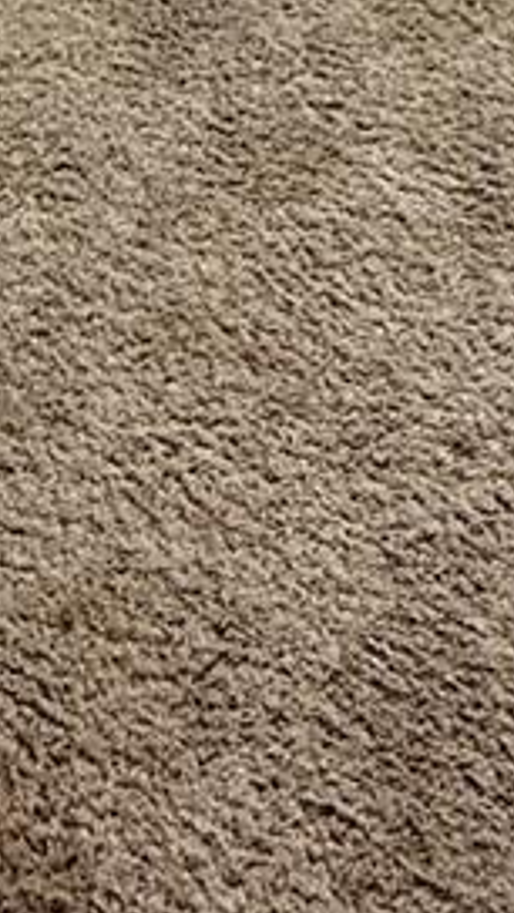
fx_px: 2084
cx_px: -134
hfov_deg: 13.6
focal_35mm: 86
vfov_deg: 17.9
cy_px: -873
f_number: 2.2
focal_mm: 2.22
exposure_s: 1/60
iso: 160
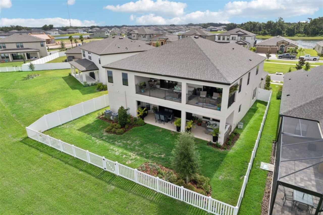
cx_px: 162
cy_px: 108
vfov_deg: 57.2
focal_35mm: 22
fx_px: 197
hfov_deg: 78.6
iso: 160
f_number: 2.8
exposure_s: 1/3000
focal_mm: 8.4
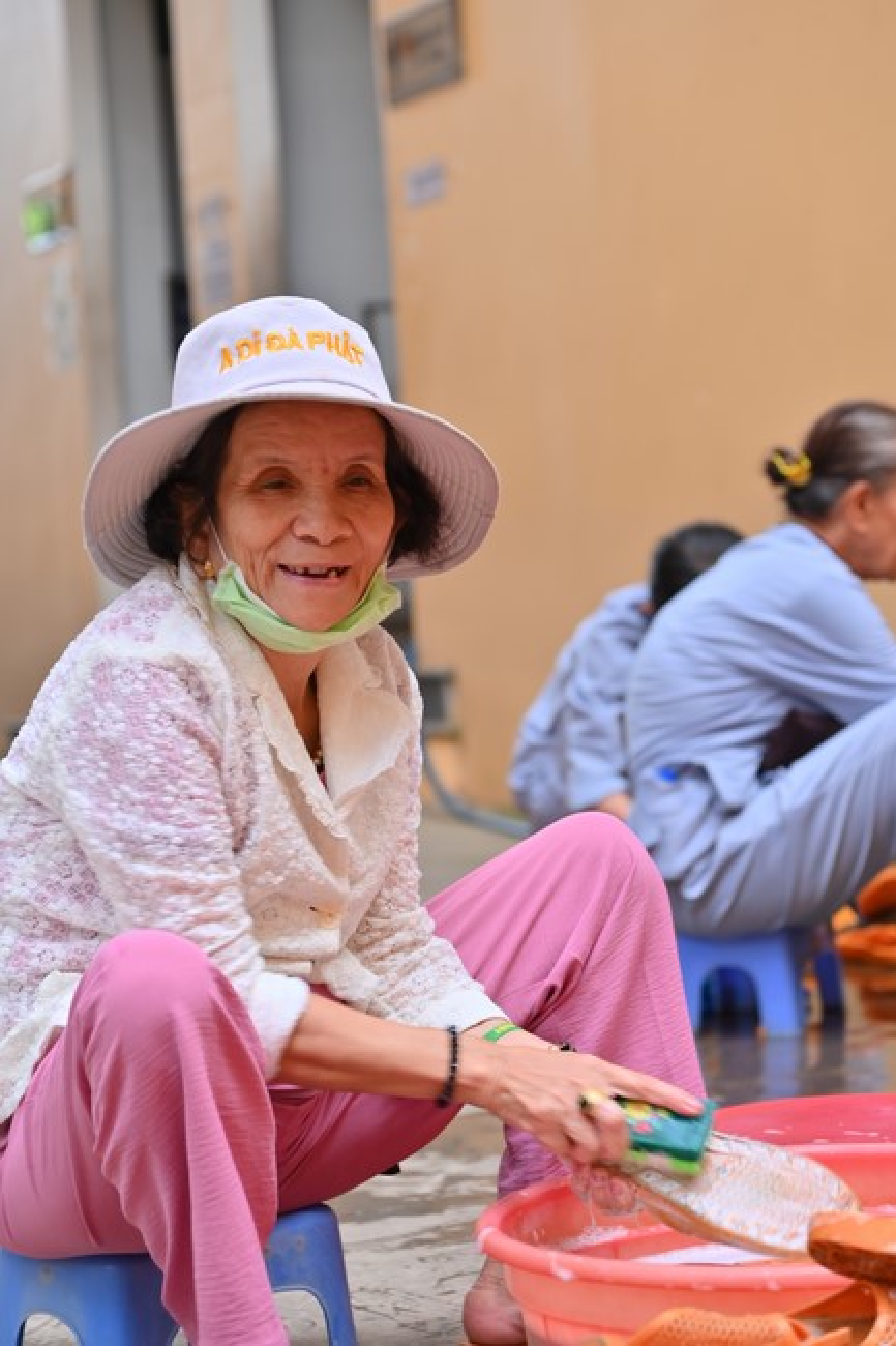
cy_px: 673
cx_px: 448
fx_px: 3660
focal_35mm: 98
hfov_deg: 14.0
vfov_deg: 20.8
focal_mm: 98
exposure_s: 1/80
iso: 125
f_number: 5
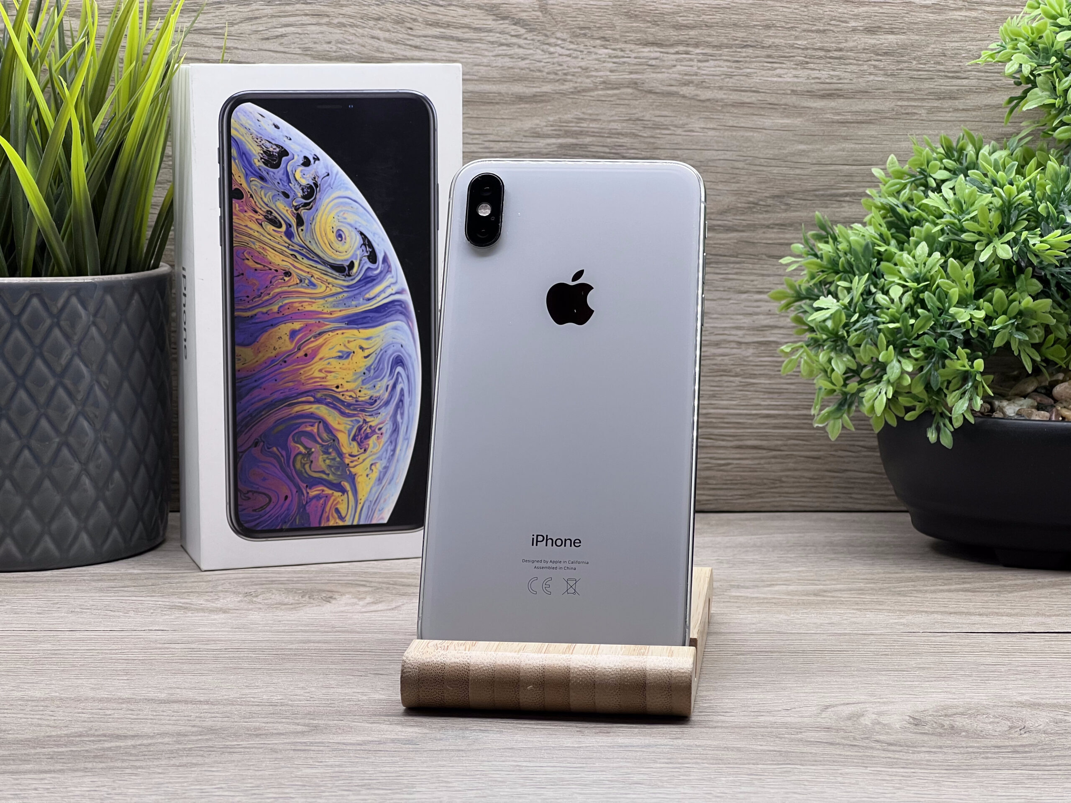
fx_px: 2382
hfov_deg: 25.3
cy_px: 402
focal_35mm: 77
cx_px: 536
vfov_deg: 19.1
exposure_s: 1/100
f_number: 2.8
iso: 64
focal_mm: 9
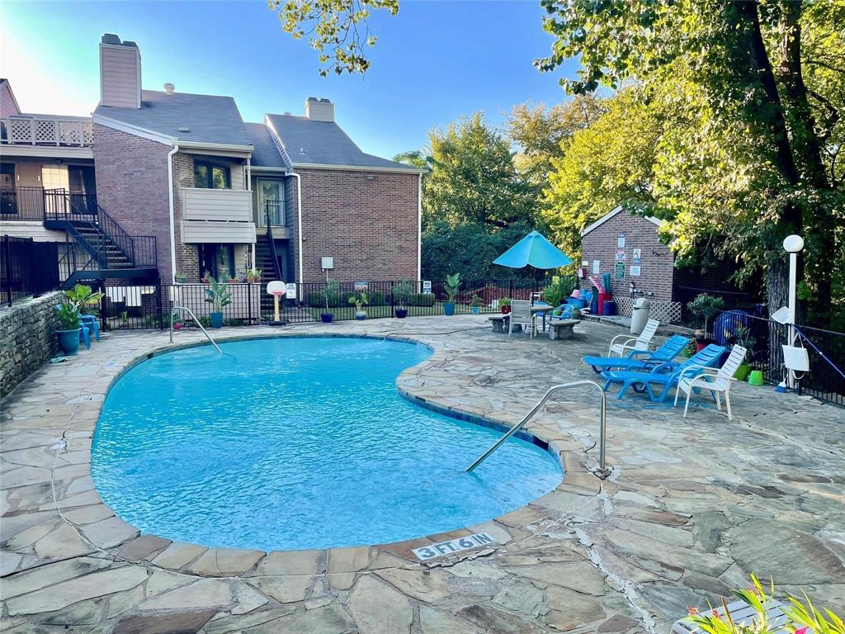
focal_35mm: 26
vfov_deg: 53.1
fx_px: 635
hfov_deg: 67.3
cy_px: 317
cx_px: 422
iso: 32
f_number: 1.6
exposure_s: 1/496
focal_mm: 4.2
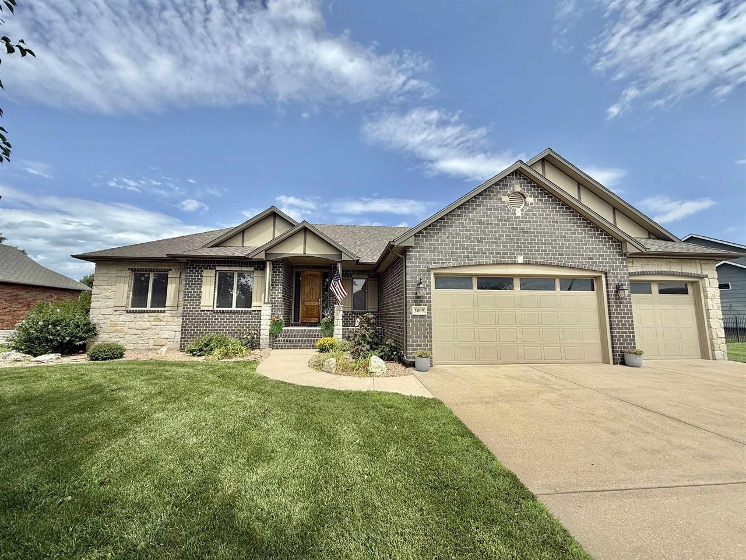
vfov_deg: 85.7
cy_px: 280
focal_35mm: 14
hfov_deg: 102.1
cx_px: 373
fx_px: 302
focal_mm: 2.22
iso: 50
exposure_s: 1/1848
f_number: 2.2
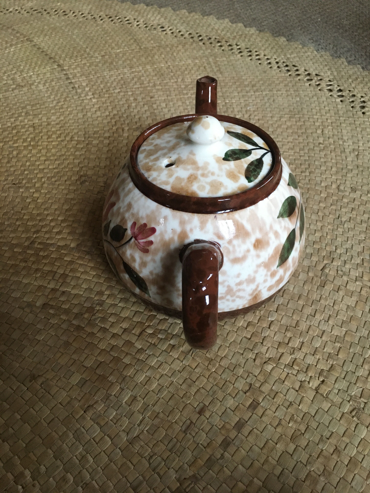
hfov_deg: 48.2
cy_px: 246
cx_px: 185
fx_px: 413
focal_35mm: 29
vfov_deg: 61.7
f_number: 2.2
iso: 200
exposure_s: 1/25
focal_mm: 4.15
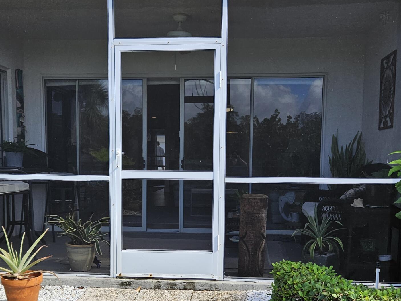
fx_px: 568
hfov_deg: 38.8
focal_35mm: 49
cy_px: 218
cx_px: 168
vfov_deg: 29.3
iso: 32
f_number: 1.8
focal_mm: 5.4
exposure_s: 1/1441
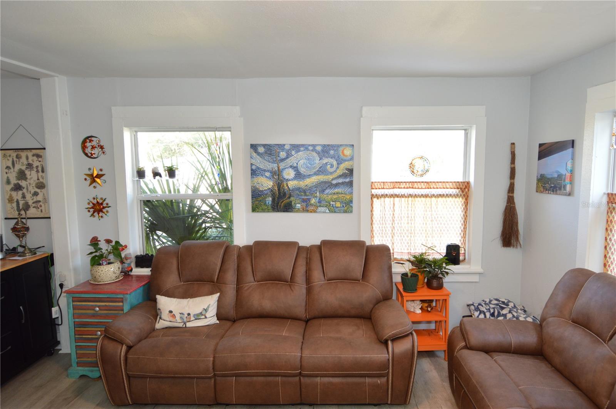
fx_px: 308
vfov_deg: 67.3
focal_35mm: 18
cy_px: 204
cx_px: 308
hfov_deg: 90.1
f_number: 4
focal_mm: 12
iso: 400
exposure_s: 1/60
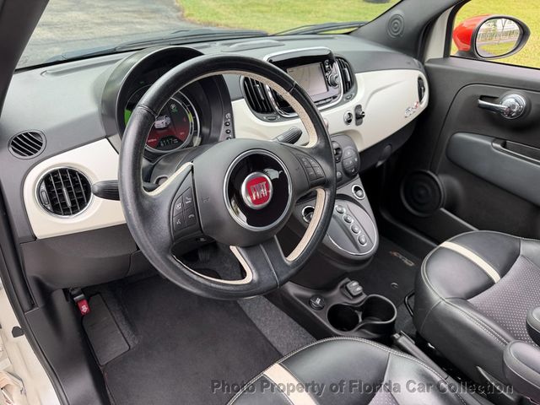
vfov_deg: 56.8
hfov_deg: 71.6
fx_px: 374
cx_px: 270
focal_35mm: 24
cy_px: 202
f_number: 1.78
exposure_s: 1/309
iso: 80
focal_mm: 6.76
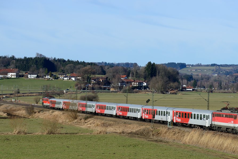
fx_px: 1071
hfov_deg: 12.7
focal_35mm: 162
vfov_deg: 8.5
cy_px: 101
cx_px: 130
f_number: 5.6
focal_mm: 120
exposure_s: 1/1600
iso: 200
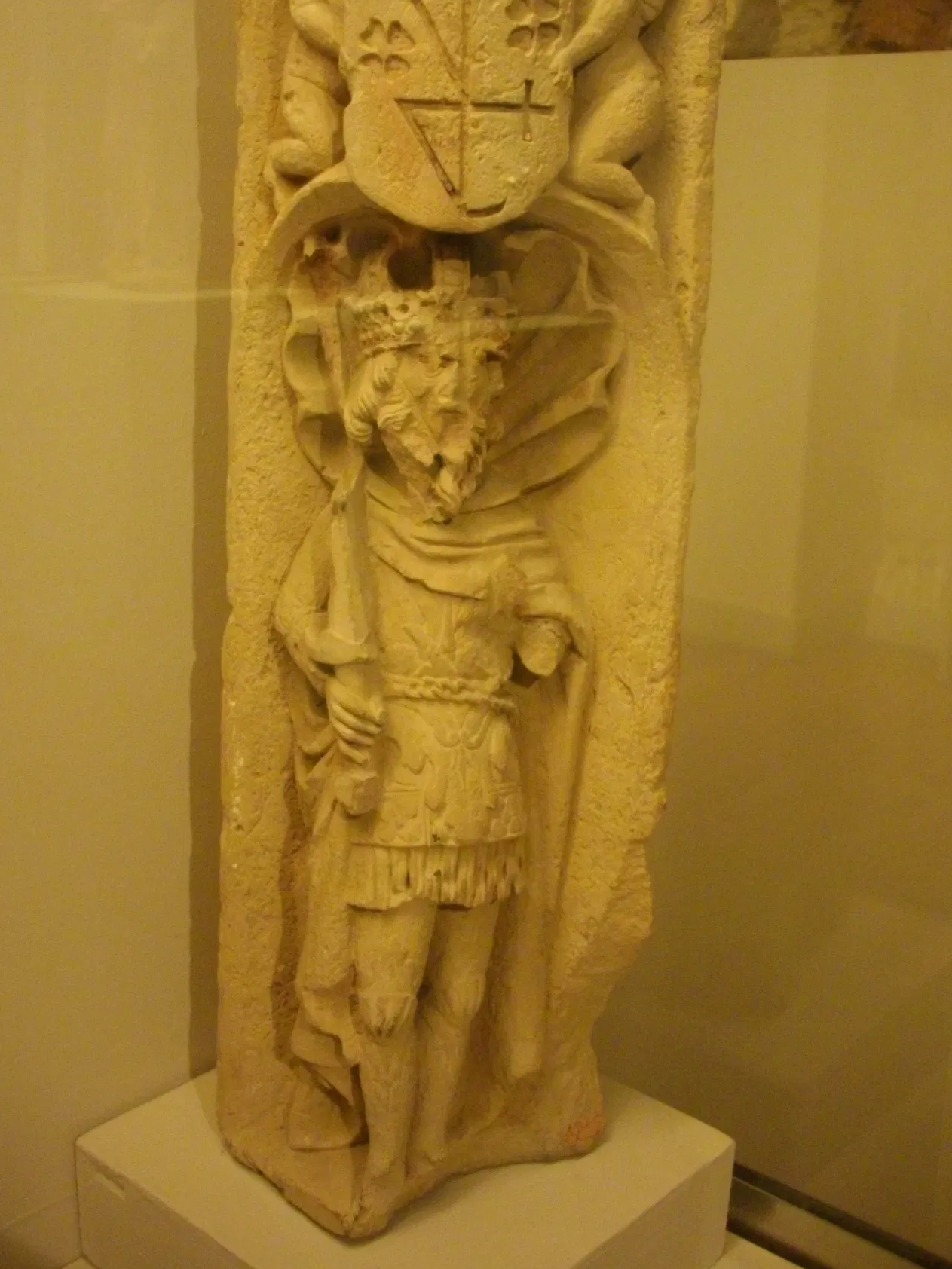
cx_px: 491
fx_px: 1650
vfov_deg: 41.9
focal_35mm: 45
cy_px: 520
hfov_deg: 32.2
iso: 402
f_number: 2.8
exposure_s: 1/50
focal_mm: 6.2
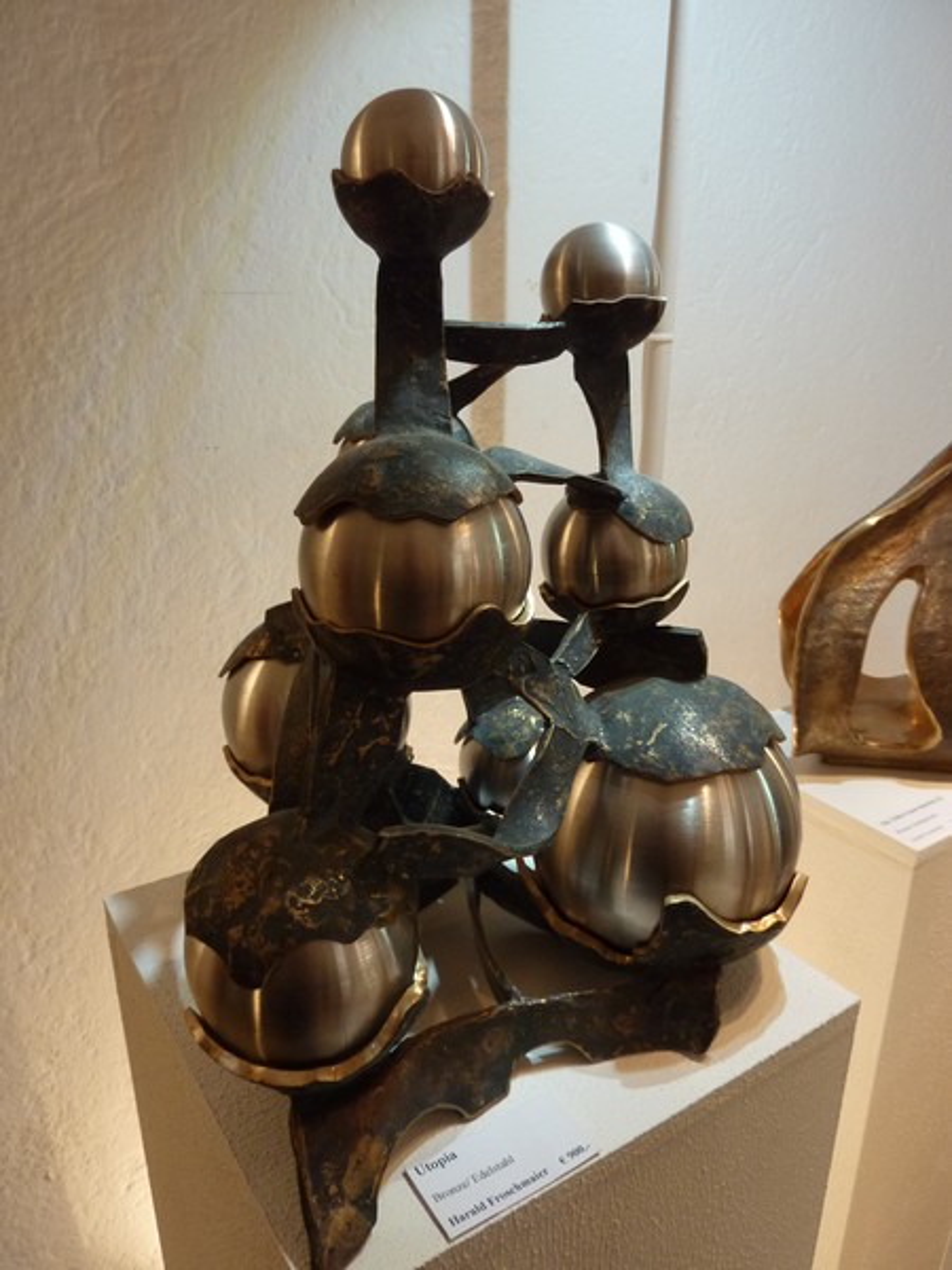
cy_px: 635
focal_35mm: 25
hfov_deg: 54.9
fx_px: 917
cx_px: 476
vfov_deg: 69.4
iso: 200
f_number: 3.3
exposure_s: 1/30
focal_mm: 4.1
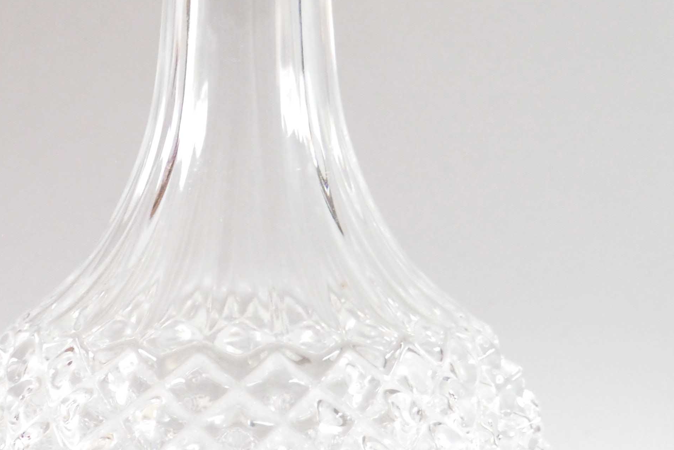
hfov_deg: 11.6
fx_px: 3295
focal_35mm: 176
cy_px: 53
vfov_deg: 7.8
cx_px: 161
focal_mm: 35
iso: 800
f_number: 5.2
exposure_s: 1/80
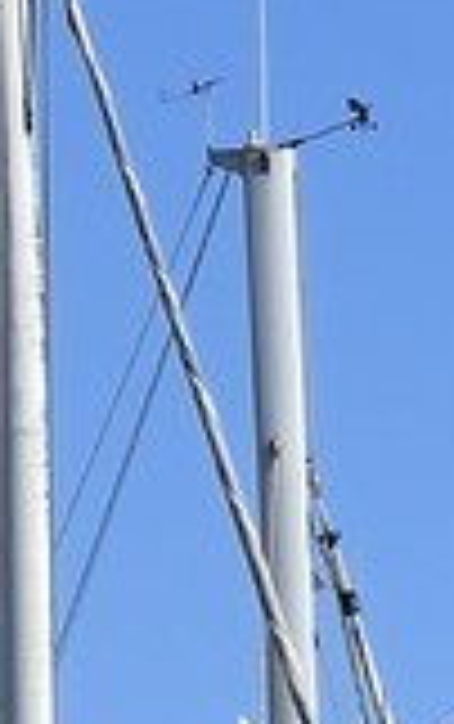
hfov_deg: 1.5
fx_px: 17177
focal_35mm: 870
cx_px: 3075
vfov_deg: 2.4
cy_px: 1650
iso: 200
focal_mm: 86
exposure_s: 1/500
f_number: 10
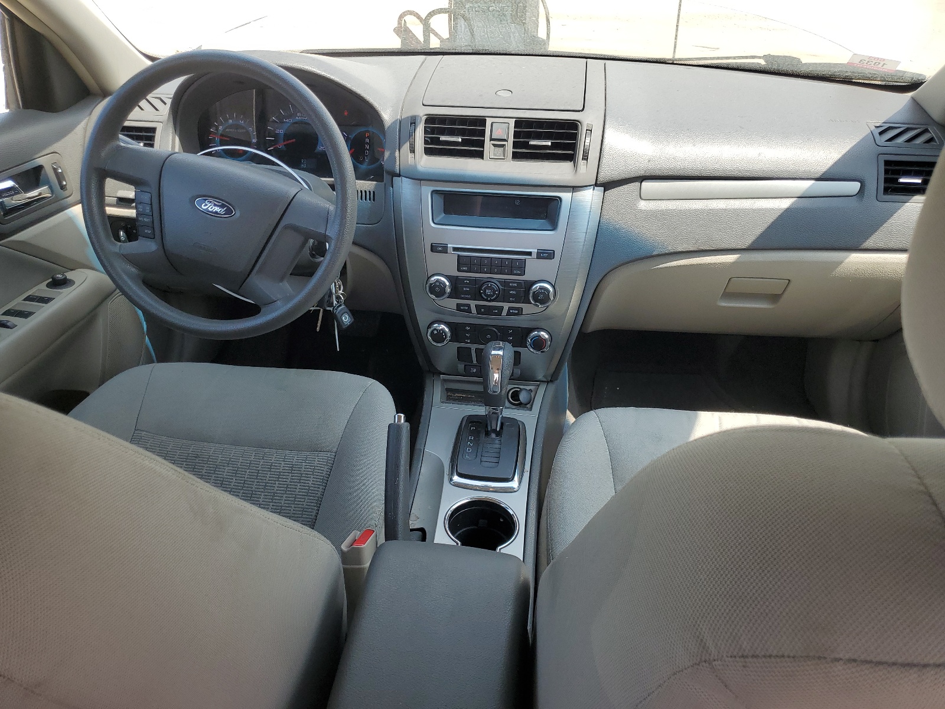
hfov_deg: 67.3
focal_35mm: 26
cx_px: 472
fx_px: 710
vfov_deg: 53.1
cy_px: 354
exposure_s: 1/667
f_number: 1.5
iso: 50
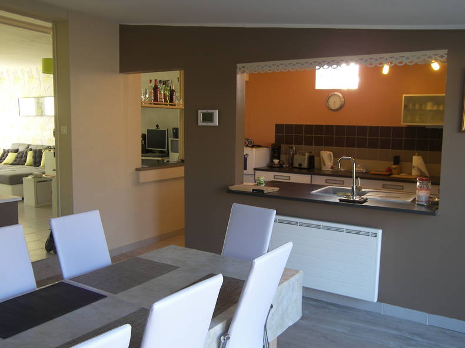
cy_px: 174
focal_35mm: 33
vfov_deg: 42.9
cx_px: 232
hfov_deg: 55.4
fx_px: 443
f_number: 3.2
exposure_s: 1/20
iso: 50
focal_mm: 6.9
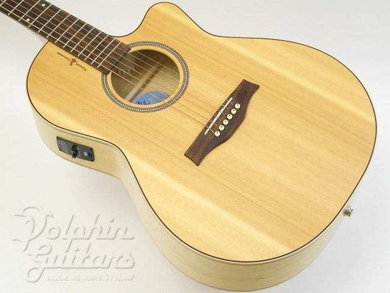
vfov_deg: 28.6
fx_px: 575
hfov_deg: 37.5
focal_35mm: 51
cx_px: 195
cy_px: 146
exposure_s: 1.5
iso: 400
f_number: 19
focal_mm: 34
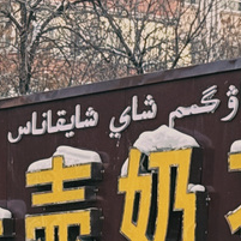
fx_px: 1701
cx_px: 176
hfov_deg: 8.1
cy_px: 248
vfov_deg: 8.1
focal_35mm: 216
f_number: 1.78
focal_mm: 6.76
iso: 50
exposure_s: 1/190
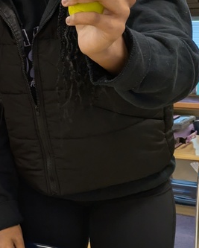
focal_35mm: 75
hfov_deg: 18.5
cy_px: 106
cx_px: -85
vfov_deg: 25.3
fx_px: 551
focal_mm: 5.43
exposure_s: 1/120
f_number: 1.89
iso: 110
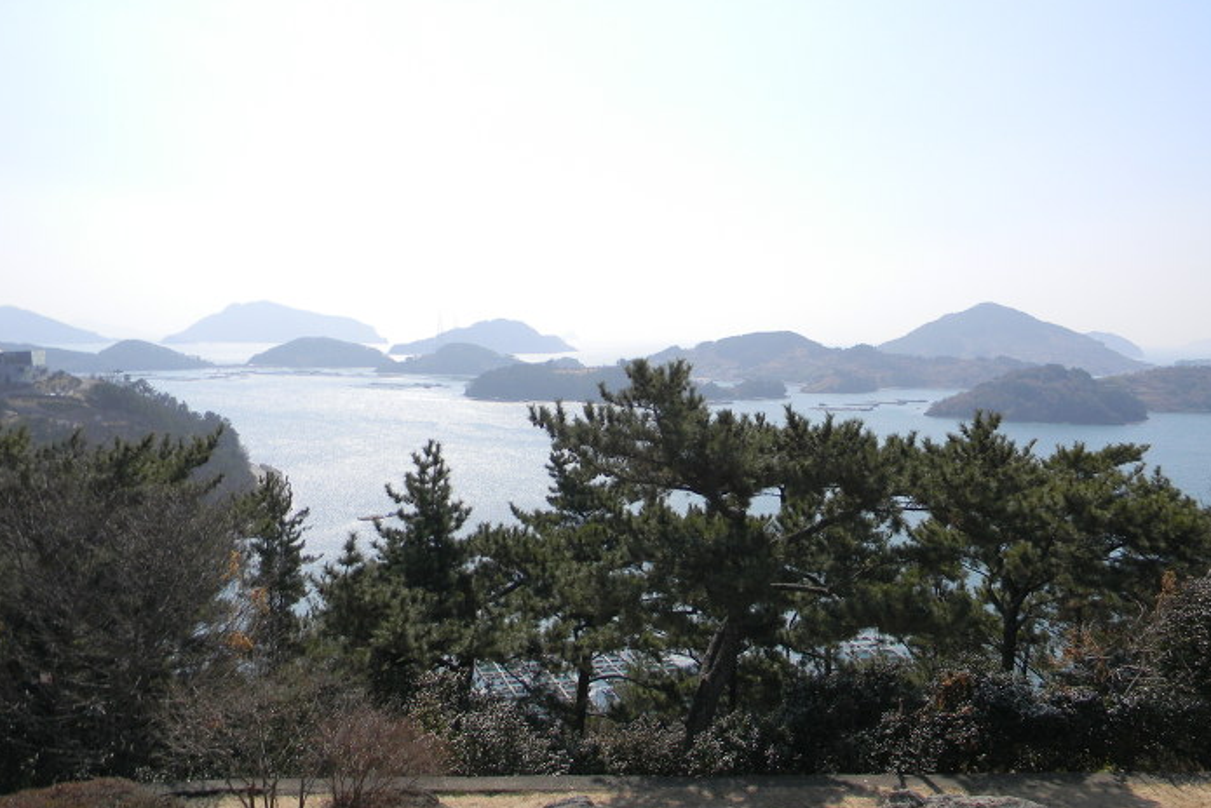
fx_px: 1077
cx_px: 655
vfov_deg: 41.1
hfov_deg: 58.6
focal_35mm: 32
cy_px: 391
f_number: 7
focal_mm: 5
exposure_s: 1/450
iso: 112
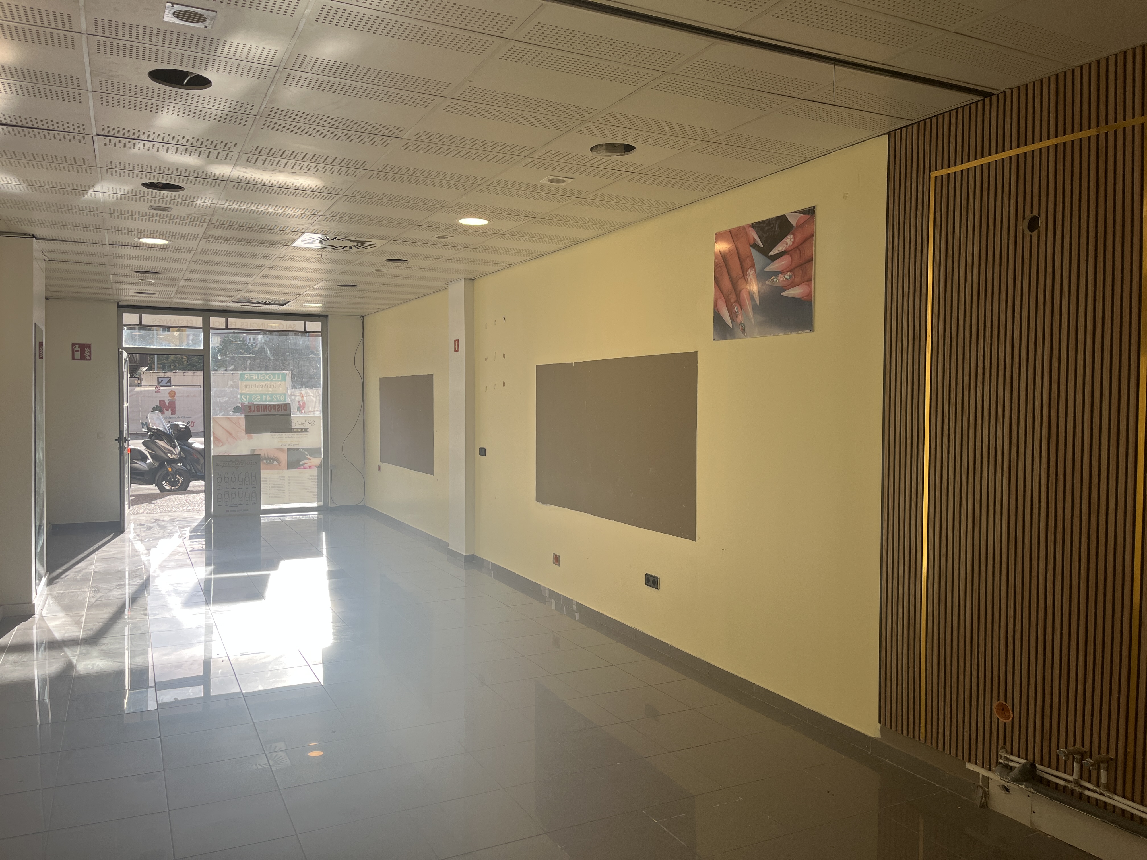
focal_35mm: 26
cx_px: 574
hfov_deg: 67.3
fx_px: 862
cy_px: 430
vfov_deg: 53.1
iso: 50
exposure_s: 1/583
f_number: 1.6
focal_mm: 5.1
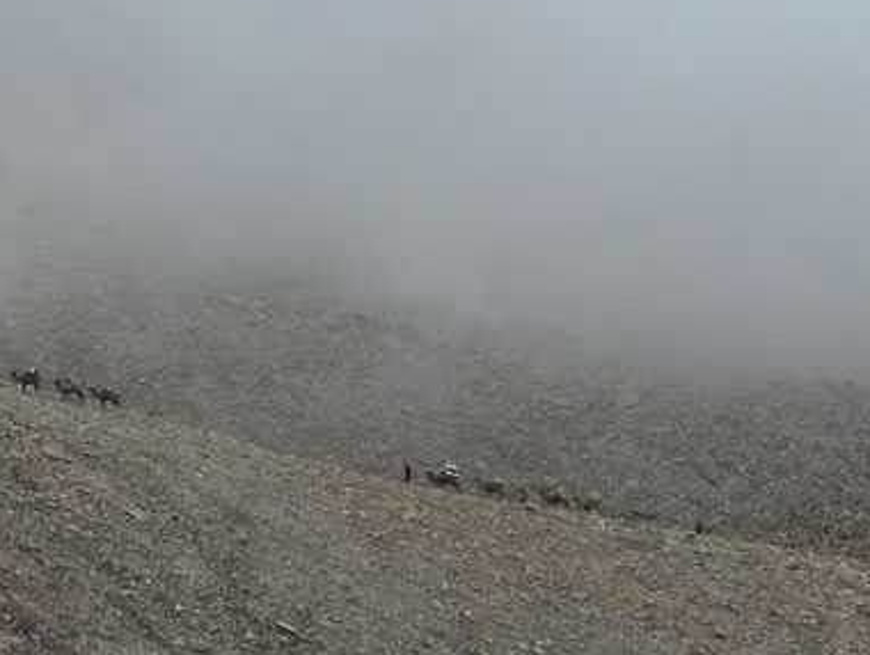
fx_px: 5033
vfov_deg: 7.4
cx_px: -71
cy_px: 396
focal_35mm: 200
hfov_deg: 9.8
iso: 100
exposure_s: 1/183
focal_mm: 17.5
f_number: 6.7
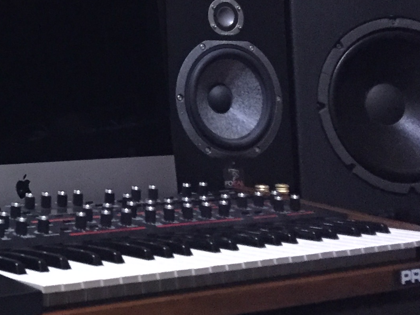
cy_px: -70
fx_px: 1080
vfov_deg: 15.9
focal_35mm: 89
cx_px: -137
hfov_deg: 20.1
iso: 250
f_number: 2.2
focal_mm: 4.15
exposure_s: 1/17
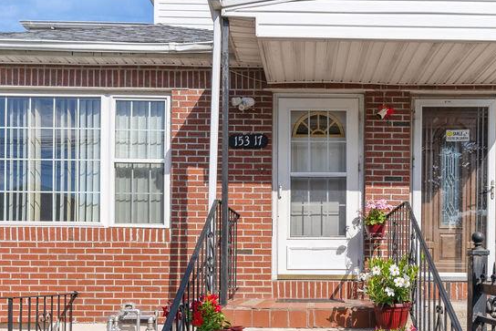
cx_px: 315
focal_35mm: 32
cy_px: 289
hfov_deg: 57.8
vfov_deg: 38.7
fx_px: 441
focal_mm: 17
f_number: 8
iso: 400
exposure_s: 1/800
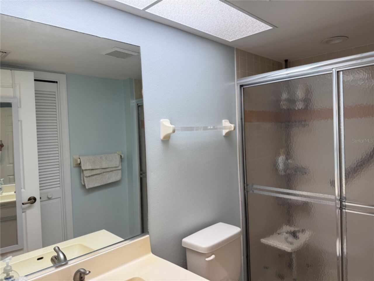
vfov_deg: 56.8
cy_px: 140
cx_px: 187
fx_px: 259
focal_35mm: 24
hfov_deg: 71.6
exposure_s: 1/120
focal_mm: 6.76
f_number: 1.78
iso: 80
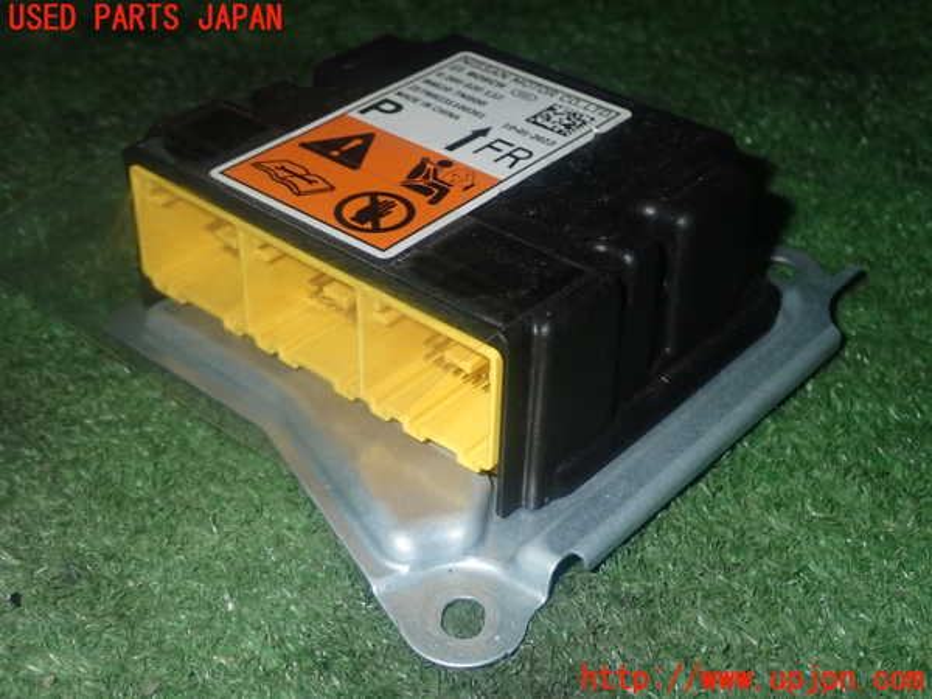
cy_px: 350
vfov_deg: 29.1
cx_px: 466
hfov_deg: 38.2
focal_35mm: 50
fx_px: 1346
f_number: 9
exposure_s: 1/50
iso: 500
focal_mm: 9.01
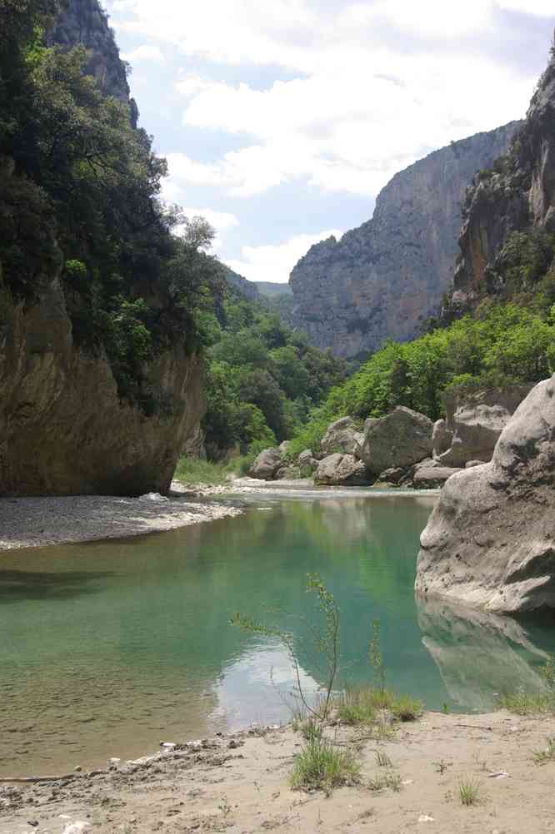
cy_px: 417
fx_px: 1077
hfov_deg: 28.9
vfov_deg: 42.4
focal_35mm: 46
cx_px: 278
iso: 100
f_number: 6.7
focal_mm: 31
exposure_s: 1/180
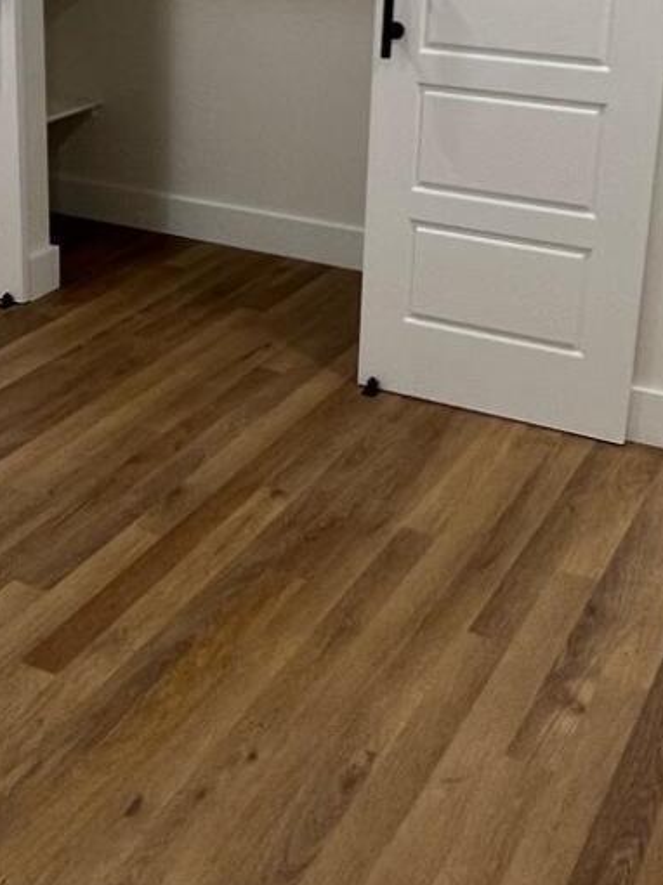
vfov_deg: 36.4
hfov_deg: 28.2
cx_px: 171
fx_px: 1303
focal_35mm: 51
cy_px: 194
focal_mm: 1.57
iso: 160
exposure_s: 1/60
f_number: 1.8
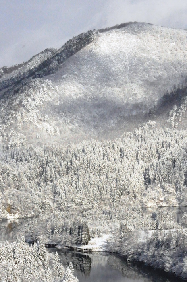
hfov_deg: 8.9
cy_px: 206
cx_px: 169
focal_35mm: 153
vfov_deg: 13.4
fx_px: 1195
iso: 2500
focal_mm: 48
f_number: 20
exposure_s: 1/1600
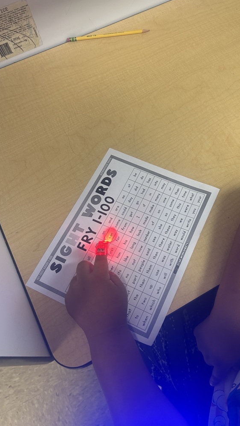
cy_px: 214
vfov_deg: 66.1
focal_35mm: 29
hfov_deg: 39.8
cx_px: 157
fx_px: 328
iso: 100
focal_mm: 5.7
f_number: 1.5
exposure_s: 1/60
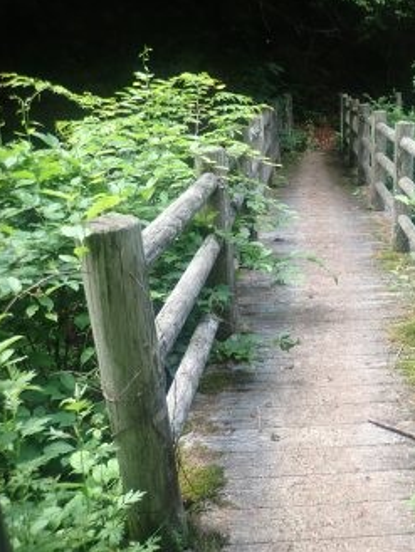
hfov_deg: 39.8
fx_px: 543
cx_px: 343
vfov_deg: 53.9
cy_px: 272
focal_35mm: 34
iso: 125
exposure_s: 1/125
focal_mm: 4.5
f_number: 2
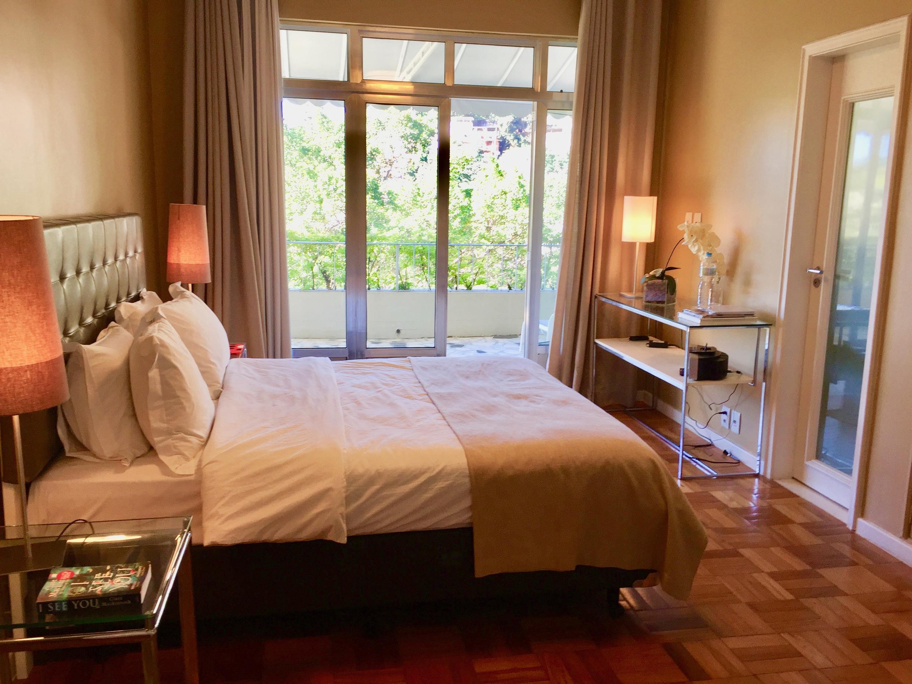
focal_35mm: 29
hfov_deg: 61.7
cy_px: 342
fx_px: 764
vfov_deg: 48.2
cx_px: 456
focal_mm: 4.15
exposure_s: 1/60
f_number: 2.2
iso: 32
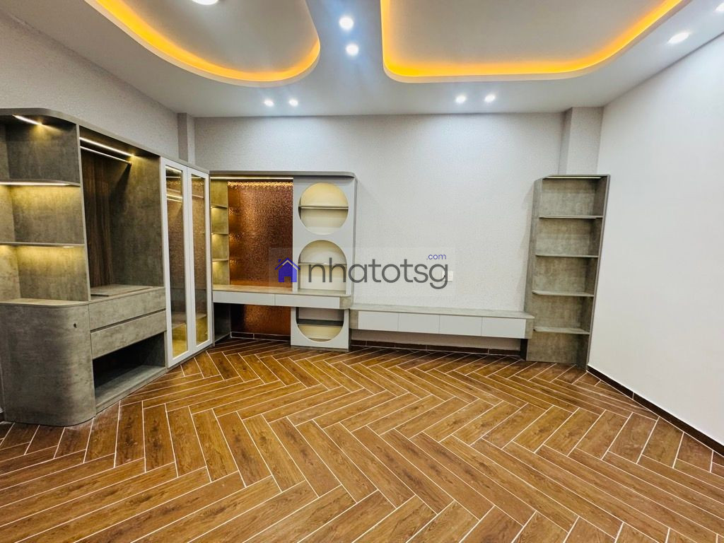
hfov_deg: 102.1
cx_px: 362
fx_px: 293
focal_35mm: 14
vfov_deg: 85.7
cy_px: 272
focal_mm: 2.22
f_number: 2.2
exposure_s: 1/100
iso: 200
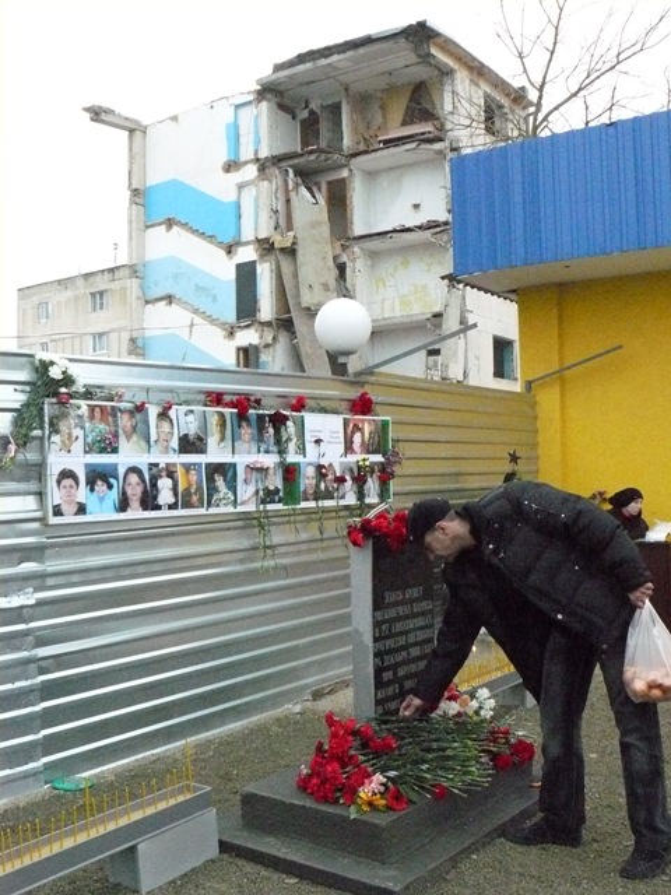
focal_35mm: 36
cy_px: 448
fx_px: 930
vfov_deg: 51.4
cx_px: 336
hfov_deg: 39.7
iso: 1250
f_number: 5
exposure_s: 1/200
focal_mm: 6
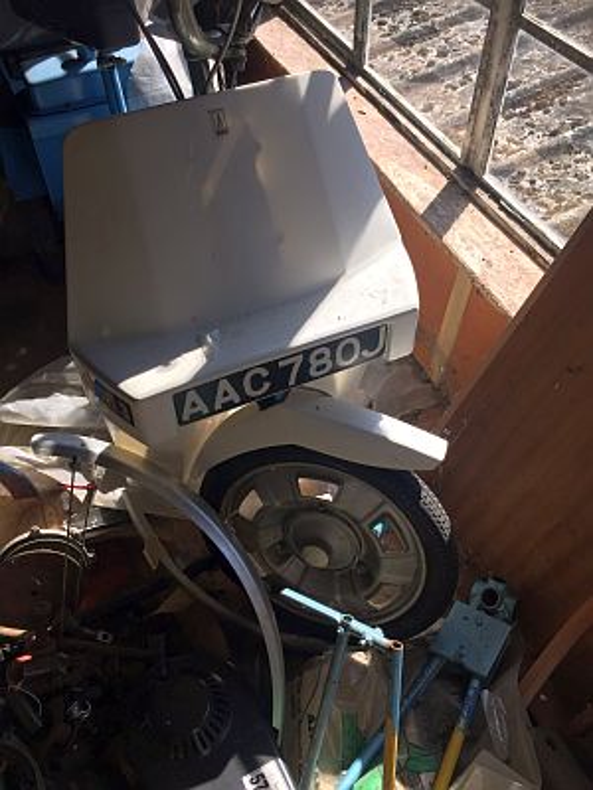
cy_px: 395
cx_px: 296
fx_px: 662
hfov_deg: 48.2
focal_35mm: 29
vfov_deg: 61.7
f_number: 2.2
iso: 32
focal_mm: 4.15
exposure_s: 1/557
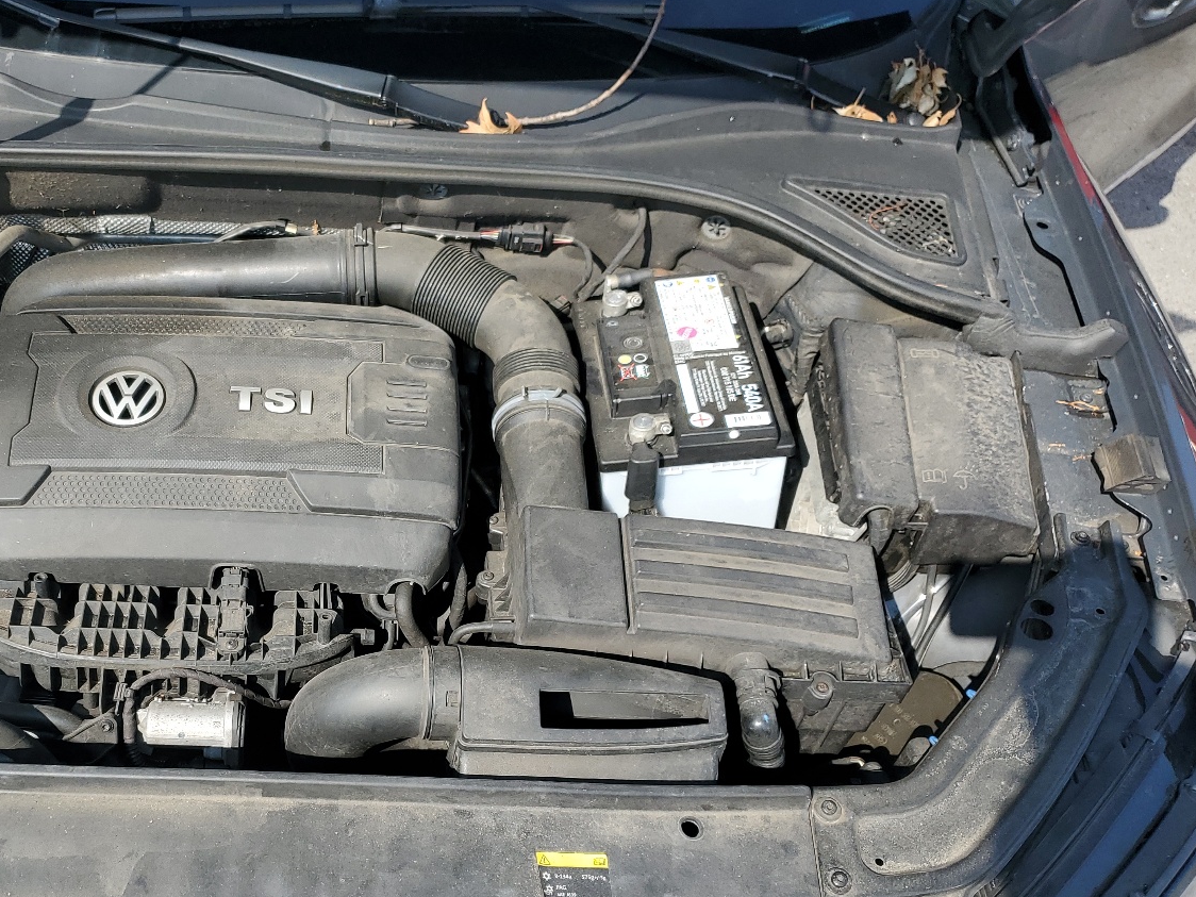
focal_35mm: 37
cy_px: 576
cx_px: 351
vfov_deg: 38.4
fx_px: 1278
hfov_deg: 48.8
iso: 50
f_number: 1.5
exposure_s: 1/1667
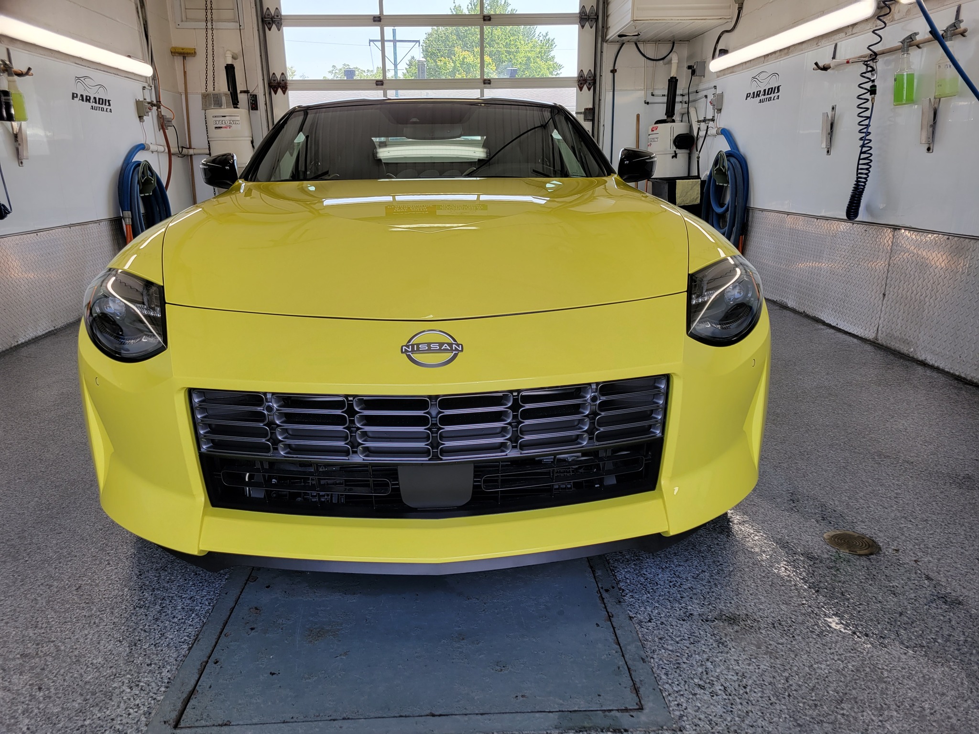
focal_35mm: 26
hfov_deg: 67.3
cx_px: 490
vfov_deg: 53.1
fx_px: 735
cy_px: 367
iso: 40
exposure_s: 1/191
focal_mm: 5.4
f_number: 1.8
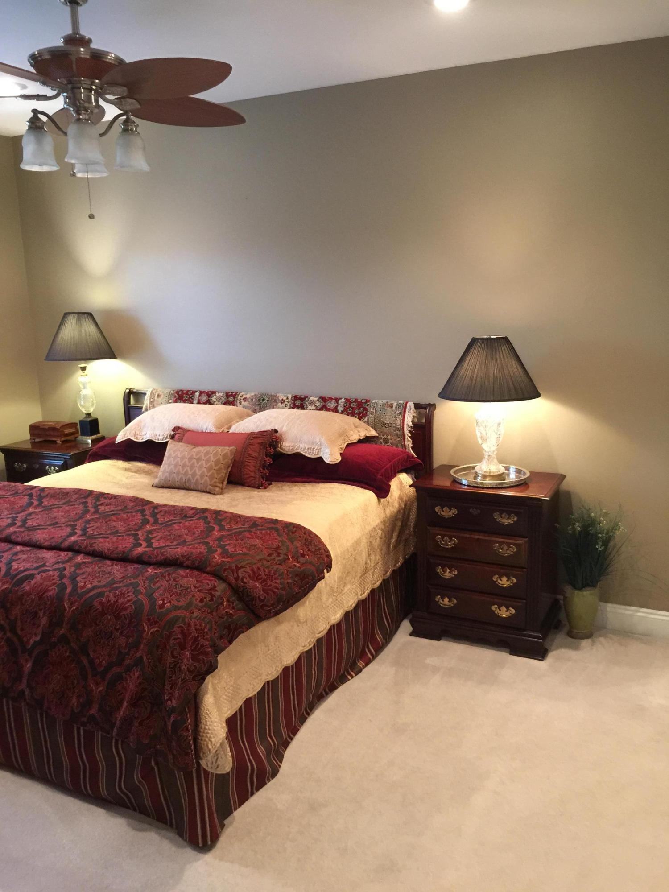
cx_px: 334
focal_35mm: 29
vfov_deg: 61.7
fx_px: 747
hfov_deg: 48.2
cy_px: 446
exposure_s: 1/15
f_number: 2.2
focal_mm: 4.15
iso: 125
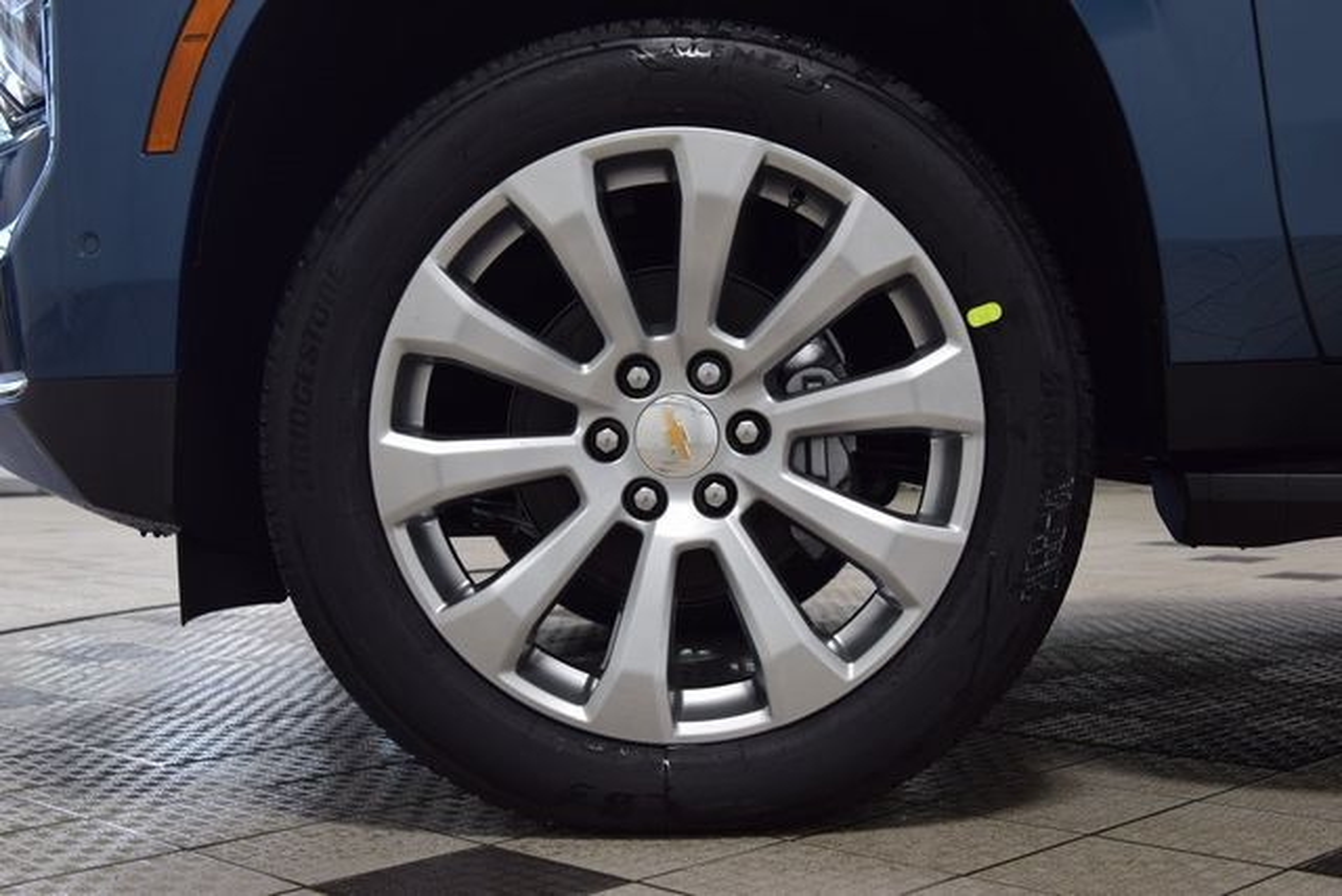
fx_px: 1790
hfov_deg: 41.1
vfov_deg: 28.1
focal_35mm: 48
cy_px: 448
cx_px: 671
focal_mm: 32
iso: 400
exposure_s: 1/15
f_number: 6.3
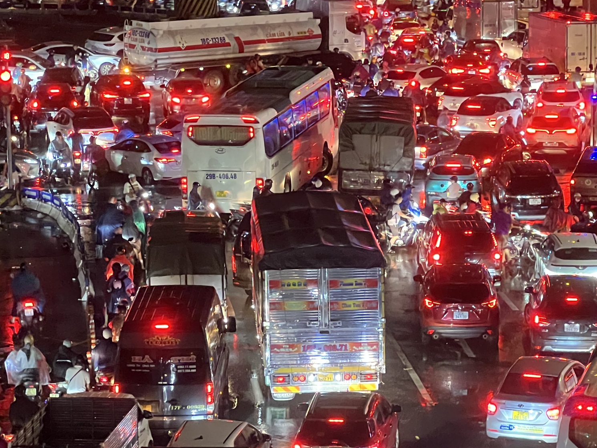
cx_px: 378
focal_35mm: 132
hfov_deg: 14.9
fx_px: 2277
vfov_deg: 11.2
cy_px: 234
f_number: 2.8
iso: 1250
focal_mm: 9
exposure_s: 1/25
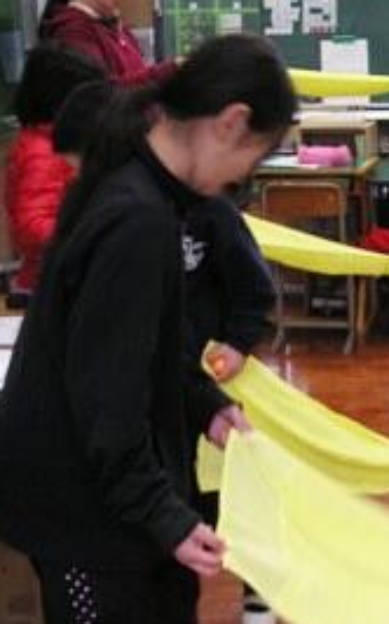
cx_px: 478
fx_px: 1121
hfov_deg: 18.6
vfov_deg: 31.0
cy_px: 373
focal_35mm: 66
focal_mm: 6.1
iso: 80
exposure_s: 1/45
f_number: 2.8
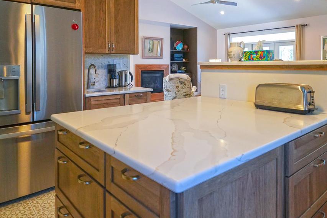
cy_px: 63
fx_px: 245
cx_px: 209
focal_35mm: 27
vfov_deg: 46.7
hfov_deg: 66.2
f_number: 3.5
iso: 1600
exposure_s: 1/160
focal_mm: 16
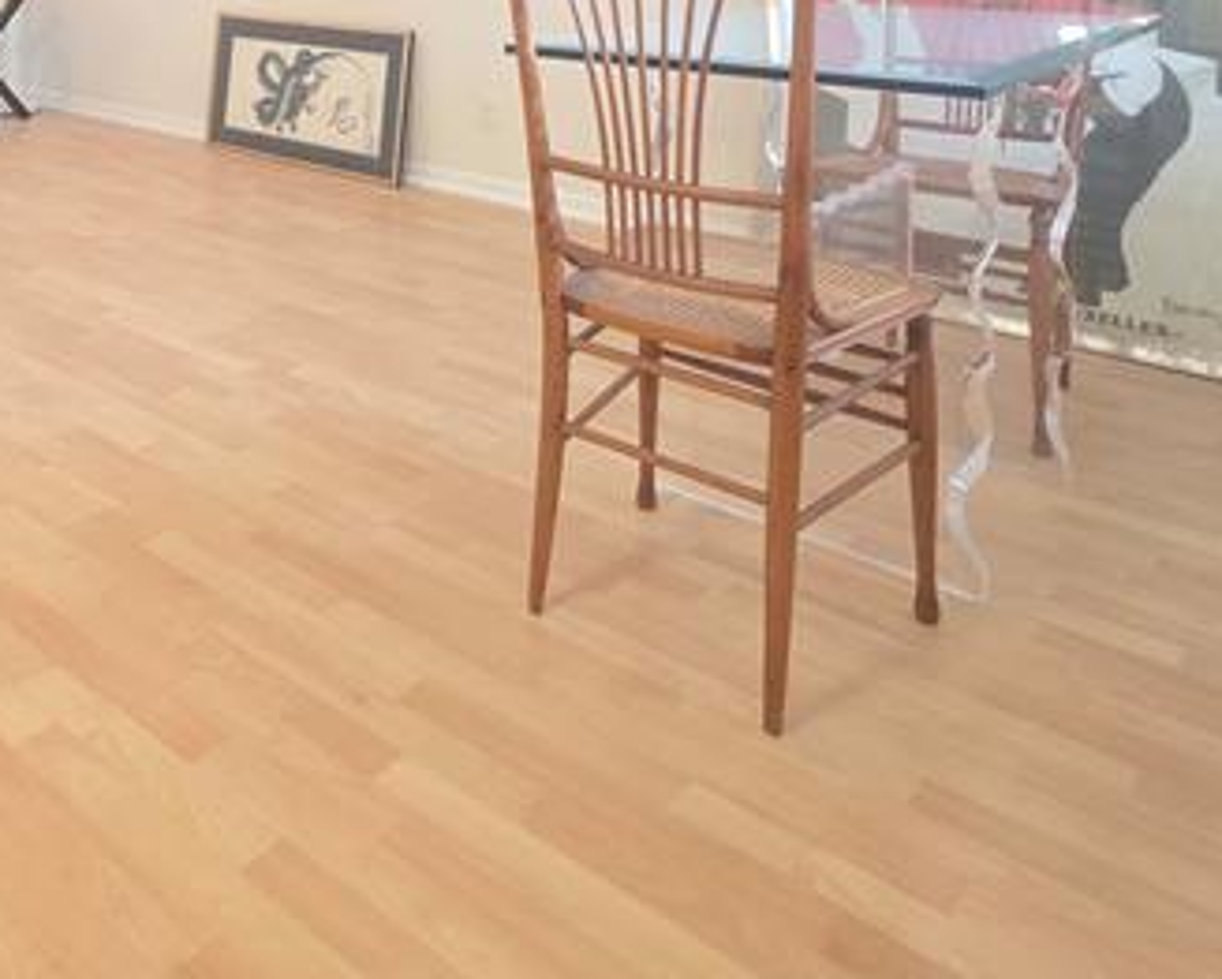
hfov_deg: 51.6
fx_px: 1122
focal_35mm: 31
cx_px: 161
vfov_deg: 40.6
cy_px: -22
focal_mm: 2.2
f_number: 1.9
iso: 400
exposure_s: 1/60
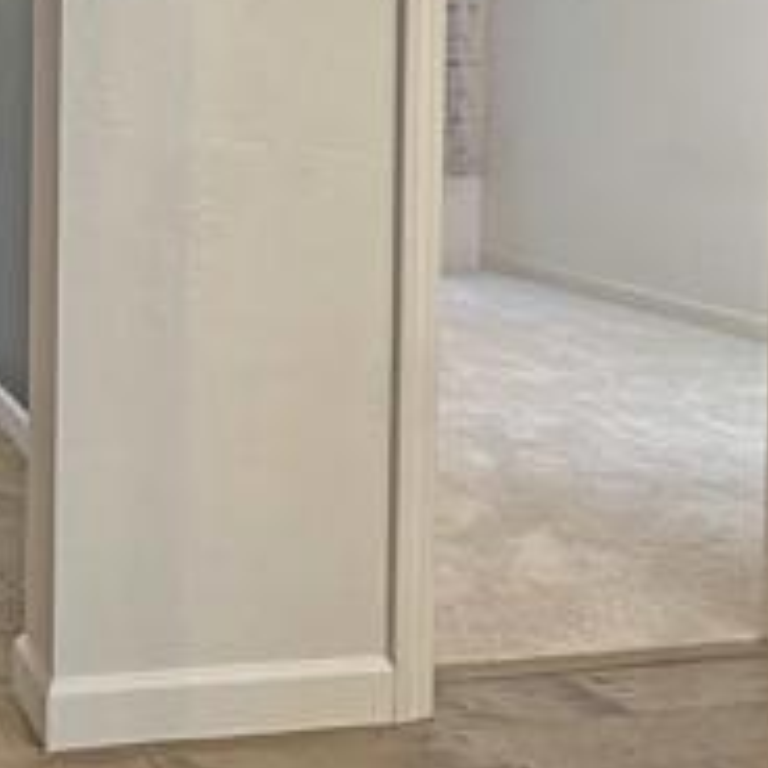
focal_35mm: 43
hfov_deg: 32.1
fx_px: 1079
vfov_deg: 36.6
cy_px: 71
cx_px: -167
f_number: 2.2
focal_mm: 2.22
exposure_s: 1/60
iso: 250
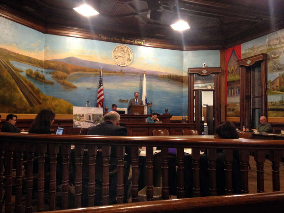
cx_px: 142
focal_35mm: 33
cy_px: 106
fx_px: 271
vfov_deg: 42.9
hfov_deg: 55.4
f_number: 2.4
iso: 320
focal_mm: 4.12
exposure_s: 1/20
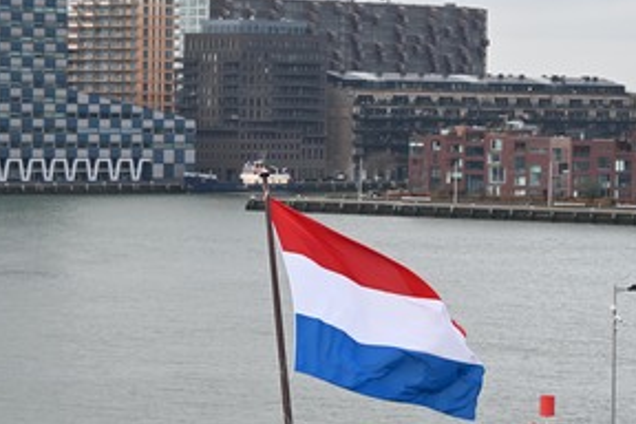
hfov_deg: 11.2
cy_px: 240
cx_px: 338
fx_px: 3250
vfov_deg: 7.5
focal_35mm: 184
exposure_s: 1/250
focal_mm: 115
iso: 200
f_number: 6.3
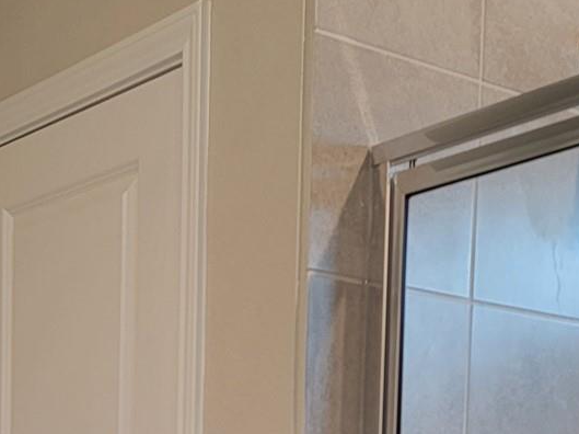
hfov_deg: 21.1
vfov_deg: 14.6
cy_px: 690
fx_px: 1554
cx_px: 313
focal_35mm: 93
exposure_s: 1/48
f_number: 1.8
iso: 100
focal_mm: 6.7
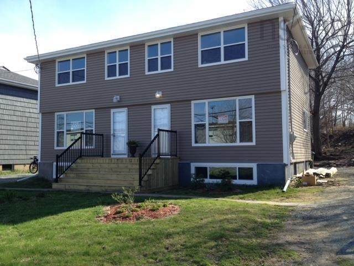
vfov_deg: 40.7
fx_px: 358
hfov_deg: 52.6
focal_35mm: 35
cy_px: 133
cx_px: 177
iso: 50
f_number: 2.4
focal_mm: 4.28
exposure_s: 1/649
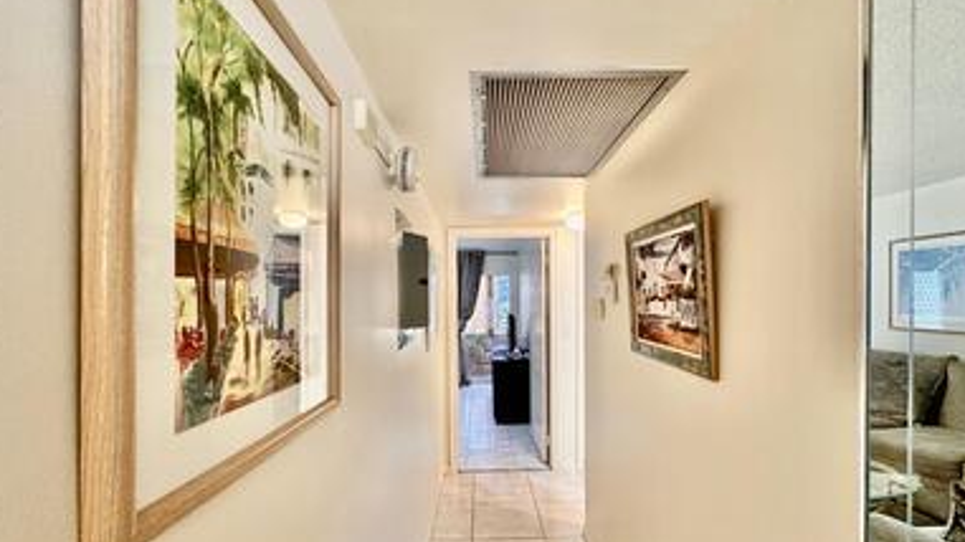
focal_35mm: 16
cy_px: 306
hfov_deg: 99.4
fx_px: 409
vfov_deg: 66.7
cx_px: 489
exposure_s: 1/60
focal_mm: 2.22
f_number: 2.2
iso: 250
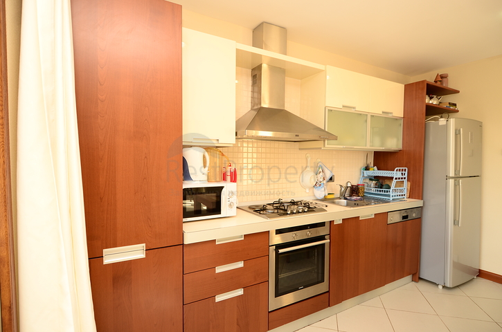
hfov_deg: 90.1
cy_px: 166
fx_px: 250
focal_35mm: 18
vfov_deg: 67.1
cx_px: 251
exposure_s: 1/60
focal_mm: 12
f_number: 5
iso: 200
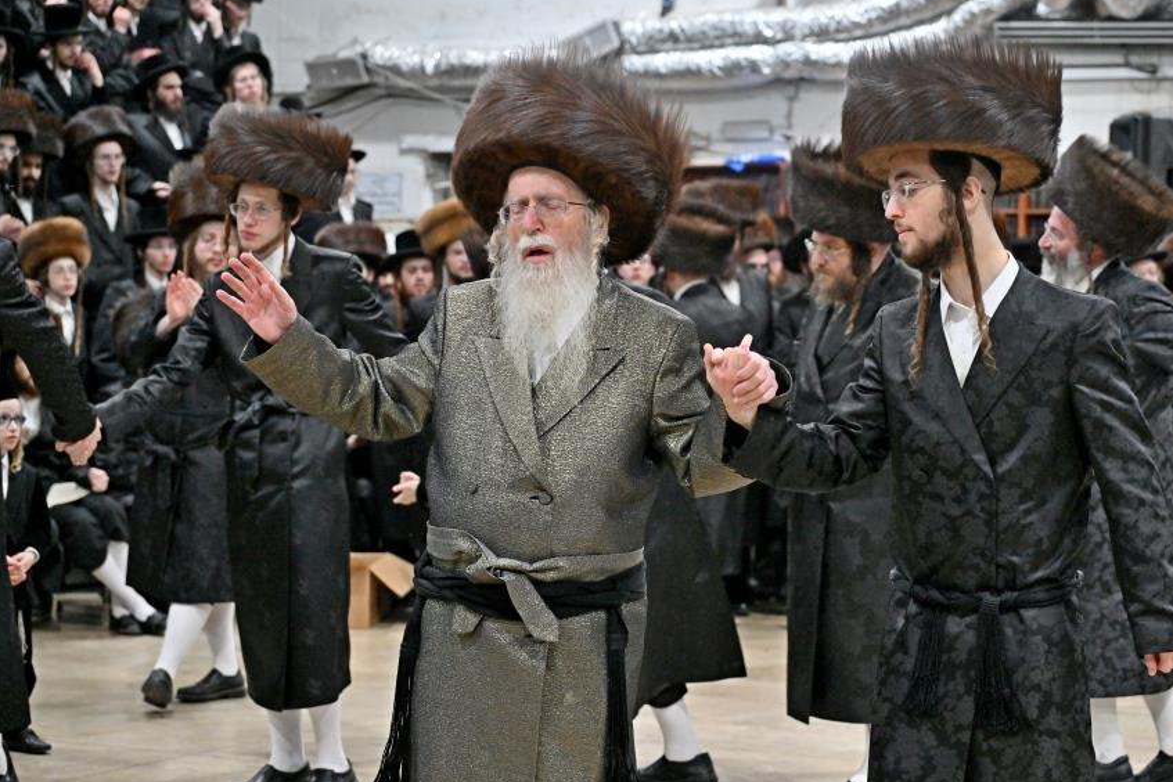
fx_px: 2640
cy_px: 397
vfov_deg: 16.9
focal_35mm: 81
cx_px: 708
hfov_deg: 25.0
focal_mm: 67
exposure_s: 1/250
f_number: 4
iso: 1600
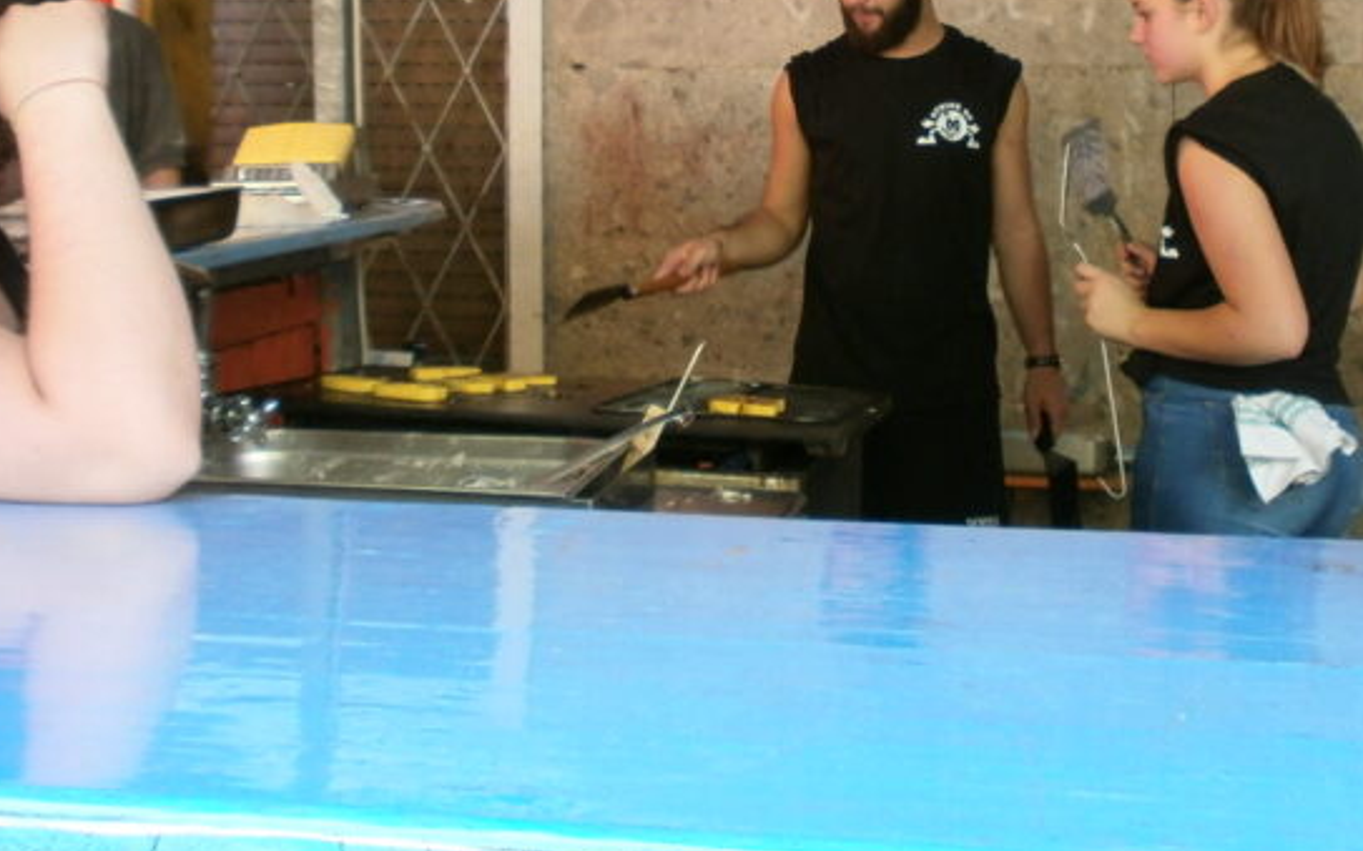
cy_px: 63
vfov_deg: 23.2
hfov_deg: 37.5
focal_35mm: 54
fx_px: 2005
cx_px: 723
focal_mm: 4.8
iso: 125
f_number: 2.9
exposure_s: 1/30
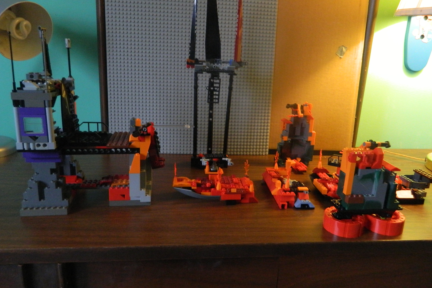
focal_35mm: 27
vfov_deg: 47.9
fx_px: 324
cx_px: 221
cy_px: 139
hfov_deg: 67.4
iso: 400
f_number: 3.1
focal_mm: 4.5
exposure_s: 1/30
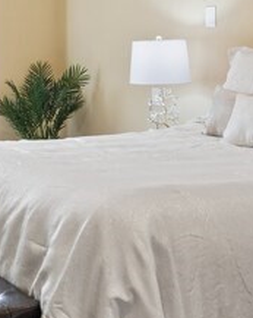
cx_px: -19
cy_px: 88
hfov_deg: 20.6
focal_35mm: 71
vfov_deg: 26.5
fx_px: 666
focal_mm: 16
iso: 100
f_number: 10
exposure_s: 1/2.5
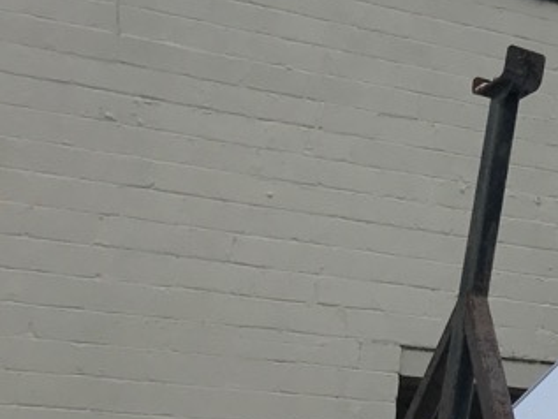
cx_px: 1014
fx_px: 1709
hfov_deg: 15.7
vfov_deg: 13.8
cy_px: 23
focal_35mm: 106
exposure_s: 1/785
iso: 20
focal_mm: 3.99
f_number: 1.8
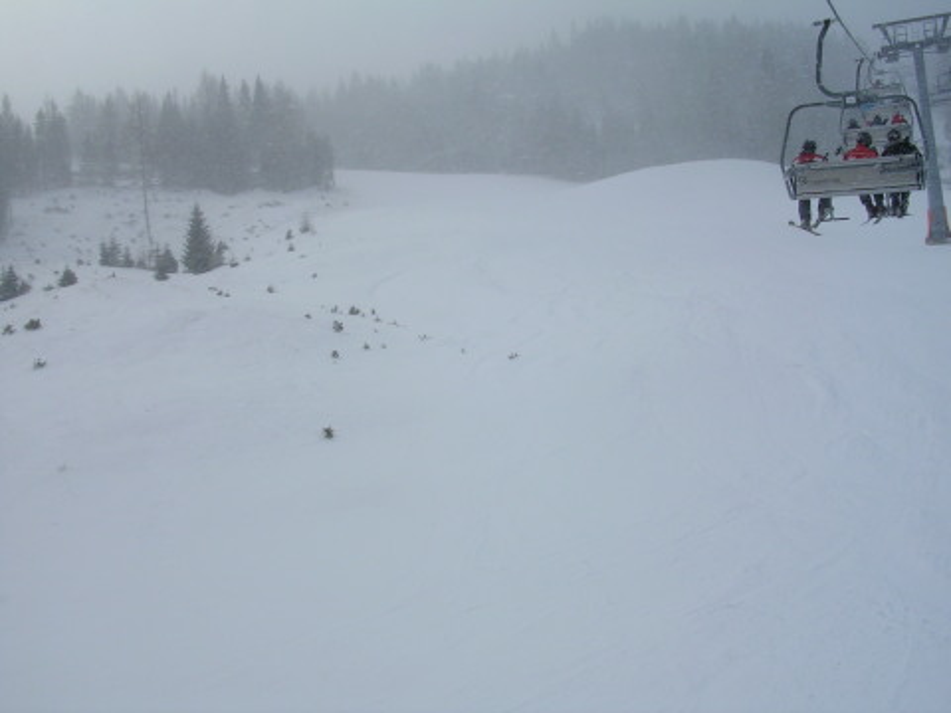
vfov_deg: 37.7
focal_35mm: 38
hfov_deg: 49.0
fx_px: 1044
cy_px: 356
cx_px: 476
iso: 50
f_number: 5.6
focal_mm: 5.8
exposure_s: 1/280
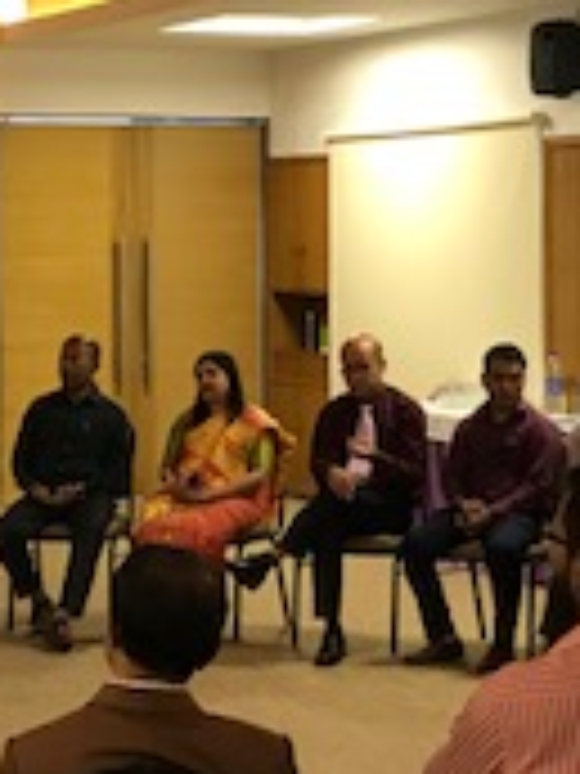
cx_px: 121
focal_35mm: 104
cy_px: 279
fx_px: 2323
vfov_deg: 18.9
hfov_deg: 14.2
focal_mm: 3.99
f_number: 1.8
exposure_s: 1/16
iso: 50
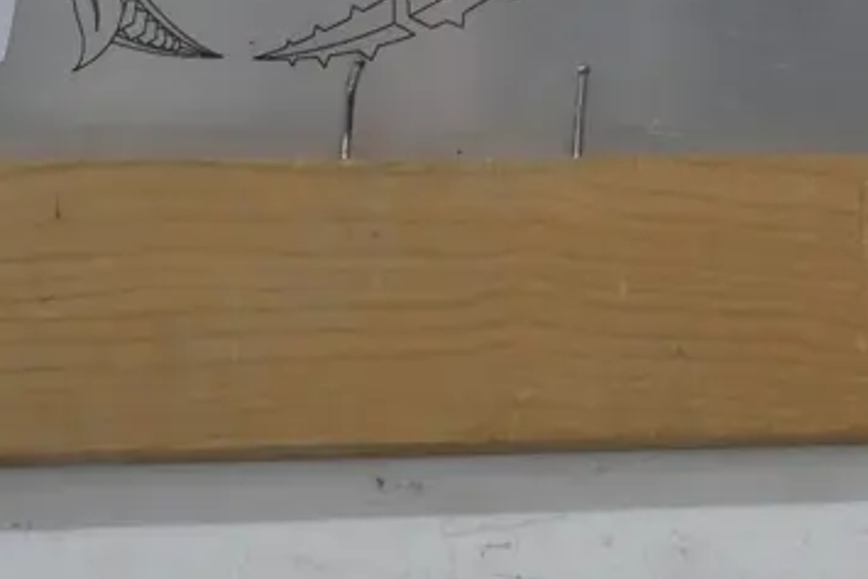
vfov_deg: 9.7
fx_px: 3329
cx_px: 993
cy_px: -231
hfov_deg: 14.5
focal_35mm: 138
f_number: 5.1
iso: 1250
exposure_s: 1/60
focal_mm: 23
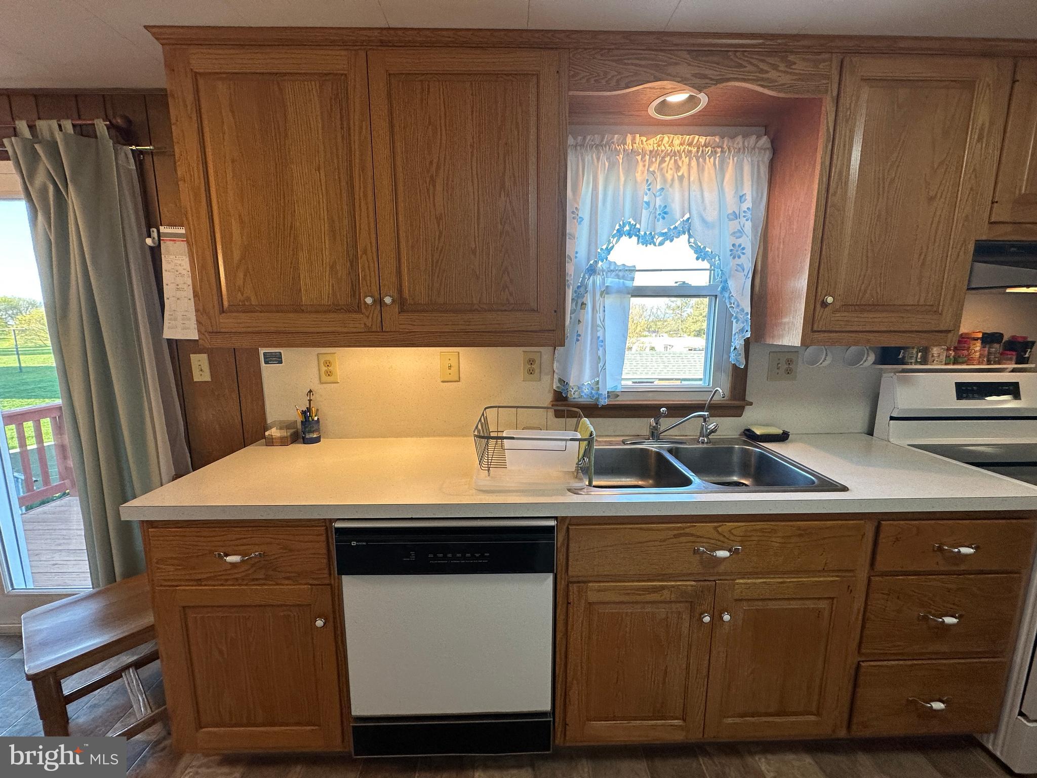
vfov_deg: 85.7
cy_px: 389
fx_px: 419
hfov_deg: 102.1
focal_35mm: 14
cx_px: 518
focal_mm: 2.22
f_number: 2.2
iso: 125
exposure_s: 1/120
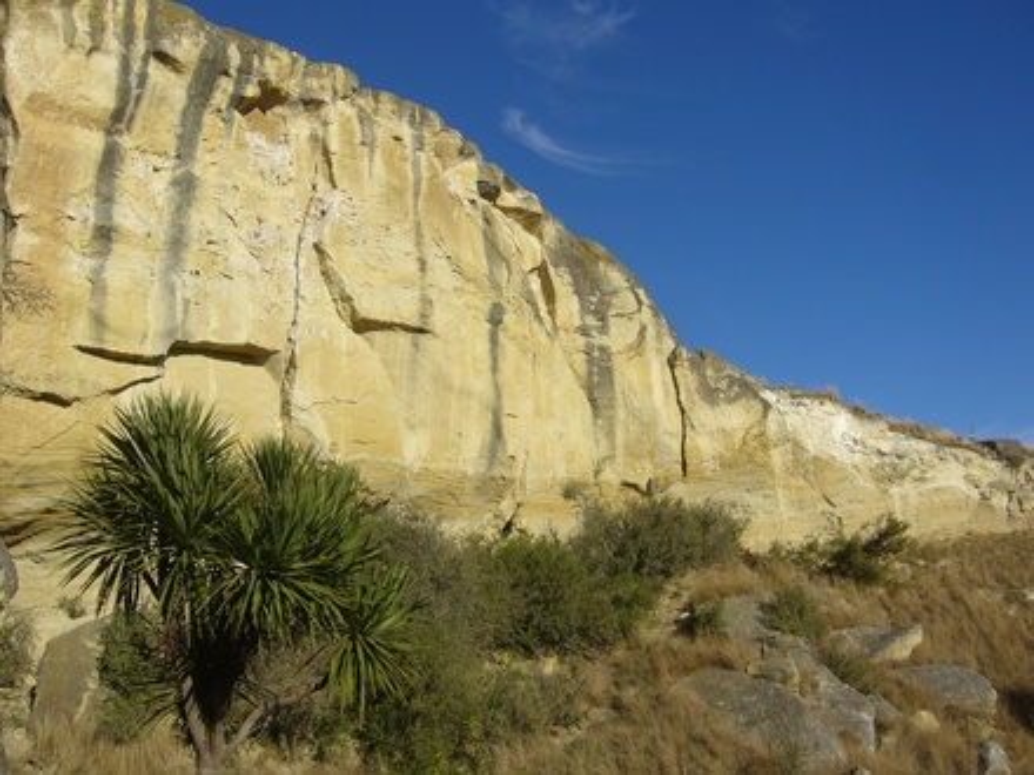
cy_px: 388
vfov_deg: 40.7
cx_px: 517
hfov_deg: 52.6
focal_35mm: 35
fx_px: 1045
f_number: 5.6
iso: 80
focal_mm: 5.8
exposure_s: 1/500
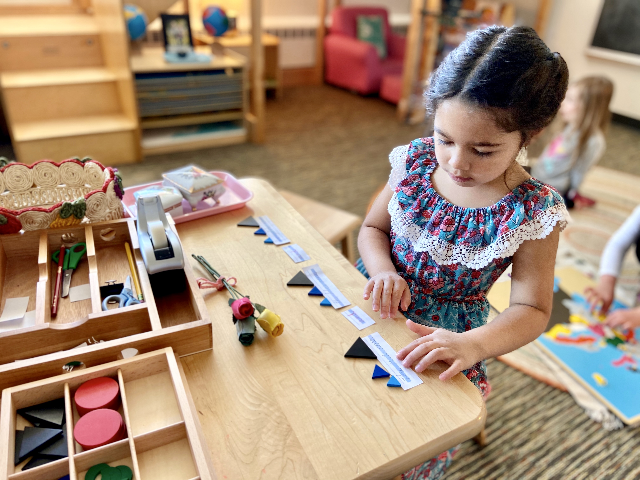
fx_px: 481
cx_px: 320
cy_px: 240
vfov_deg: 53.1
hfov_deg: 67.3
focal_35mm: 26
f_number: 1.8
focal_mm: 4.25
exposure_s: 1/60
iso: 80
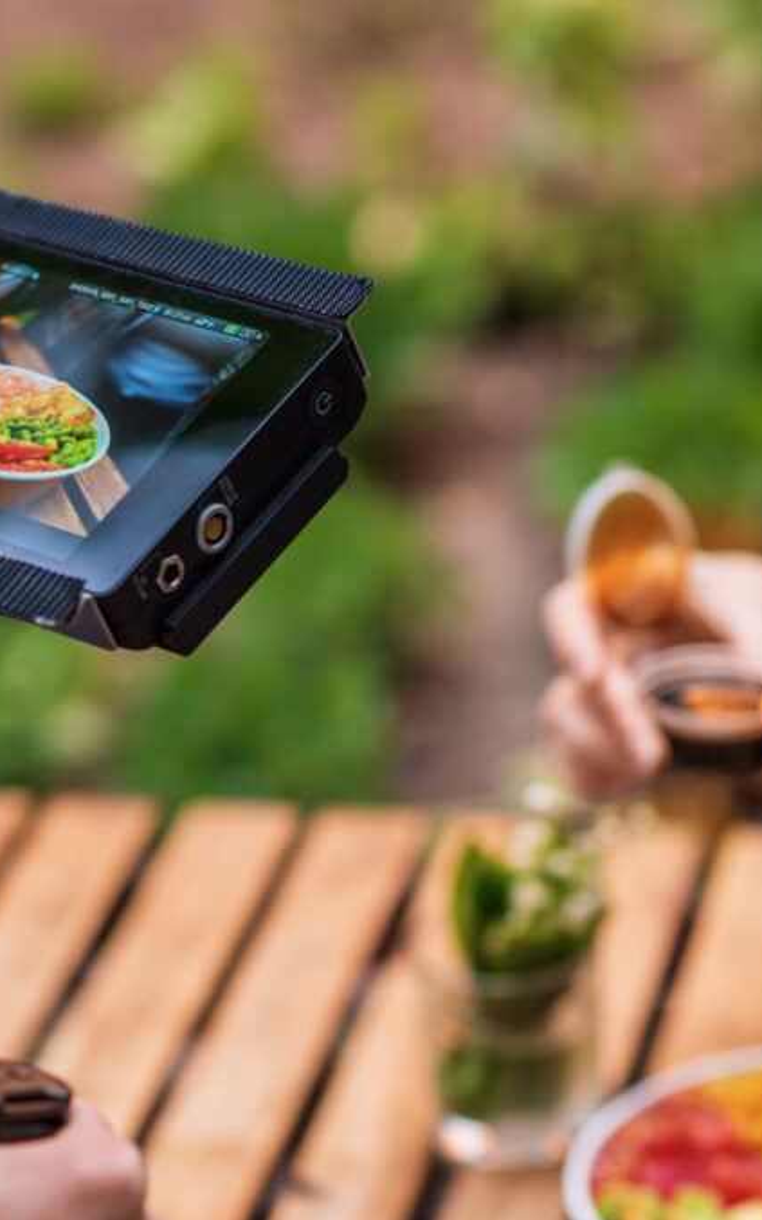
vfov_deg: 15.9
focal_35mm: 131
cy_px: 614
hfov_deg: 10.0
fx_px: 4354
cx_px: 213
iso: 800
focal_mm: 85
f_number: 2.8
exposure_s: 1/250
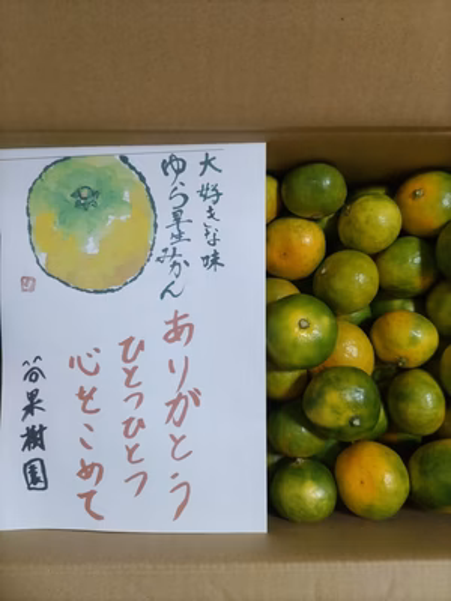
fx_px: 452
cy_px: 300
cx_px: 226
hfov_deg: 53.1
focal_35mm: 26
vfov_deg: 67.3
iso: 834
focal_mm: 4.8
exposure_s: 1/60
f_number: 1.79
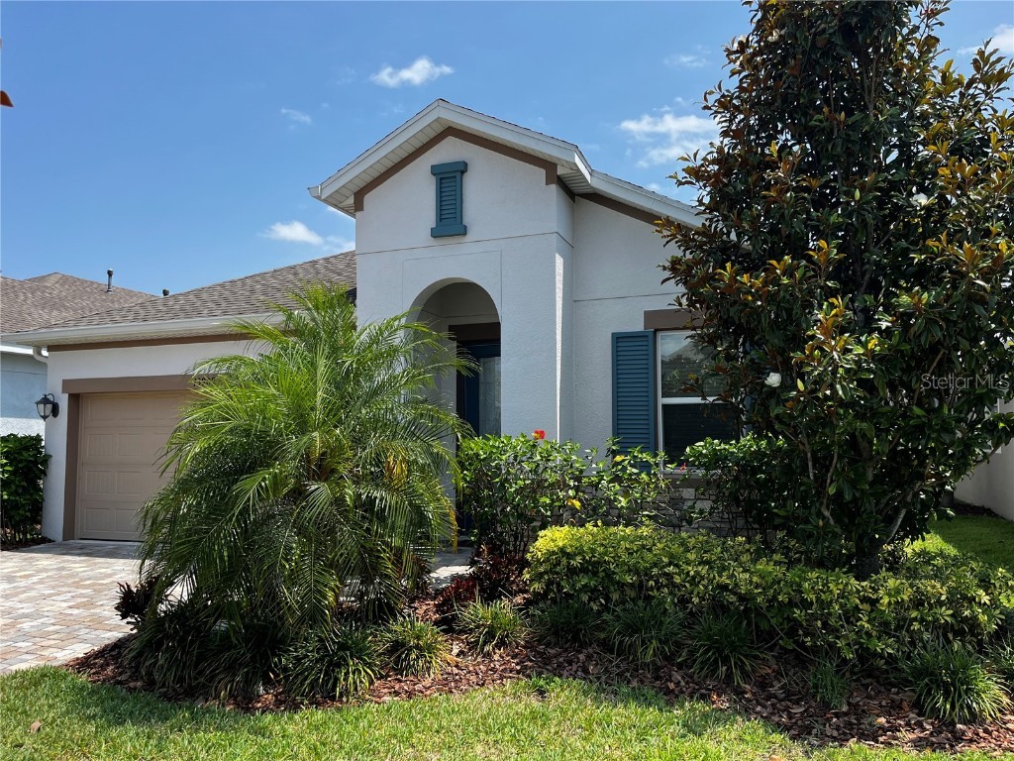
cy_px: 380
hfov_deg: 67.3
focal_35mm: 26
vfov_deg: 53.1
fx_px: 762
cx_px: 507
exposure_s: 1/2410
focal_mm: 5.1
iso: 50
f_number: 1.6
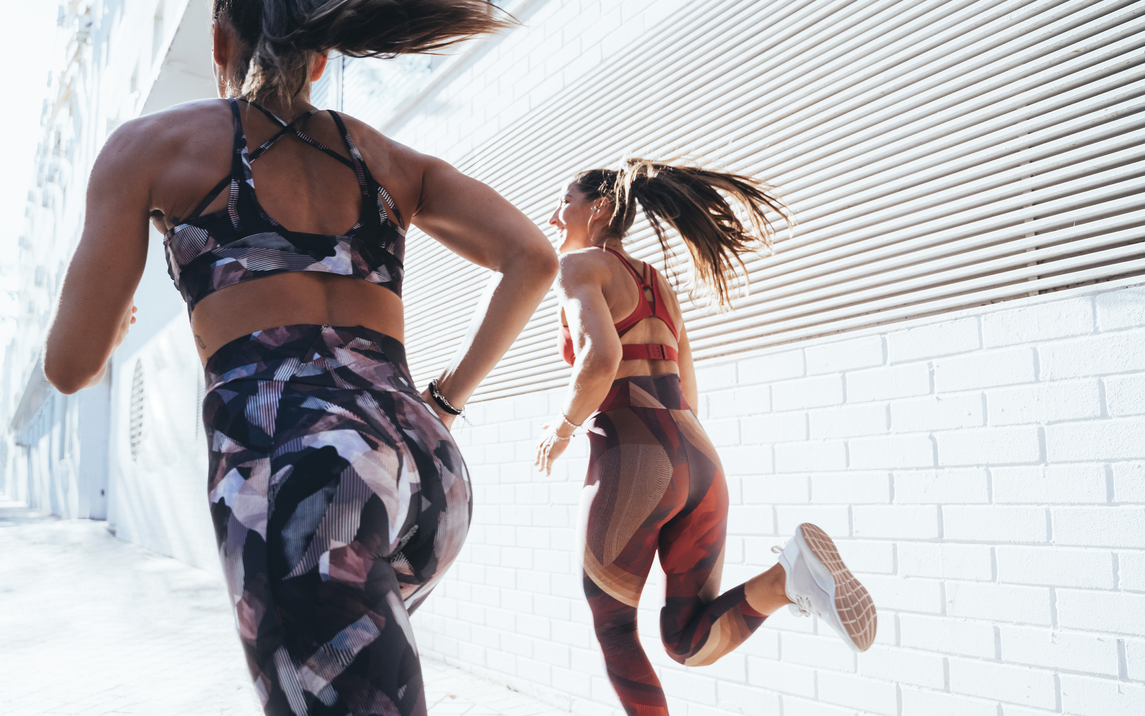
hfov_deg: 62.9
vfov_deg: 41.8
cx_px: 568
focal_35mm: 30
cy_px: 374
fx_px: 936
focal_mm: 29
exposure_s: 1/1000
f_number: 4
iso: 1000
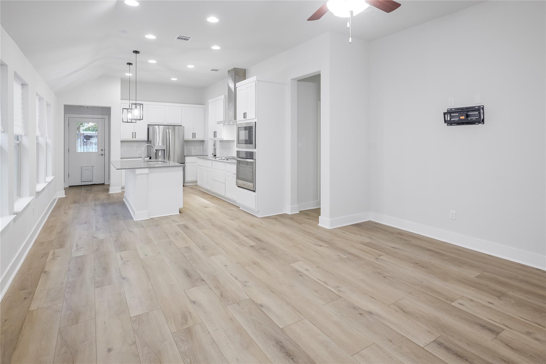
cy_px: 182
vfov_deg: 67.4
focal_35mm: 18
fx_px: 273
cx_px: 273
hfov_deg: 90.0
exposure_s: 1/4
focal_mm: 18
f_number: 9
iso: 200
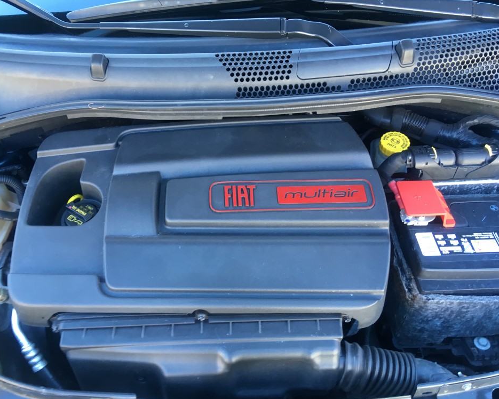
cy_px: 196
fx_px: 458
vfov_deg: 47.1
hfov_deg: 57.1
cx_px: 234
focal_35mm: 31
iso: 50
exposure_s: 1/30
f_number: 2.2
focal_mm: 4.15
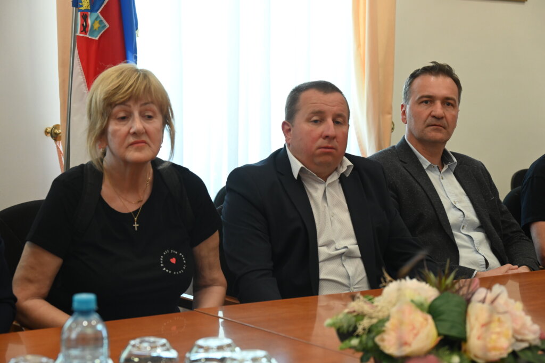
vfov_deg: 18.9
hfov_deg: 28.1
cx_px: 272
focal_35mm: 72
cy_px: 182
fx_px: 1089
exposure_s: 1/80
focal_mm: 72
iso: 3600
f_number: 6
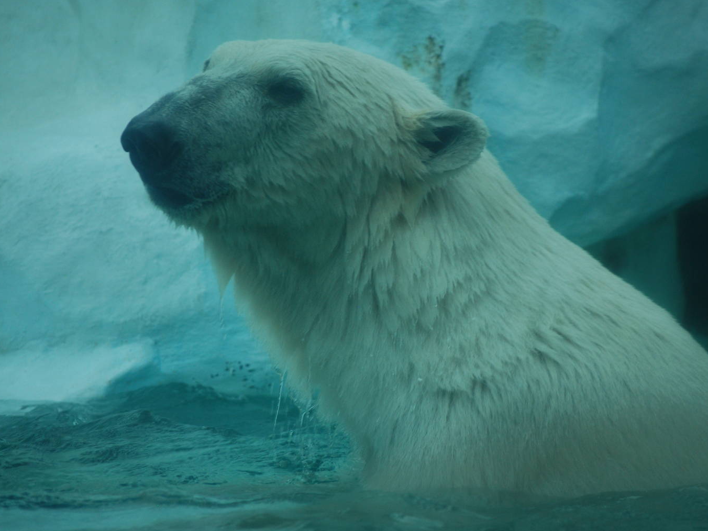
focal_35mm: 214
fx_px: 4368
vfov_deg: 7.0
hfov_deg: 9.3
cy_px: 257
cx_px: 363
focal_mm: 125
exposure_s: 1/125
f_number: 5
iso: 400
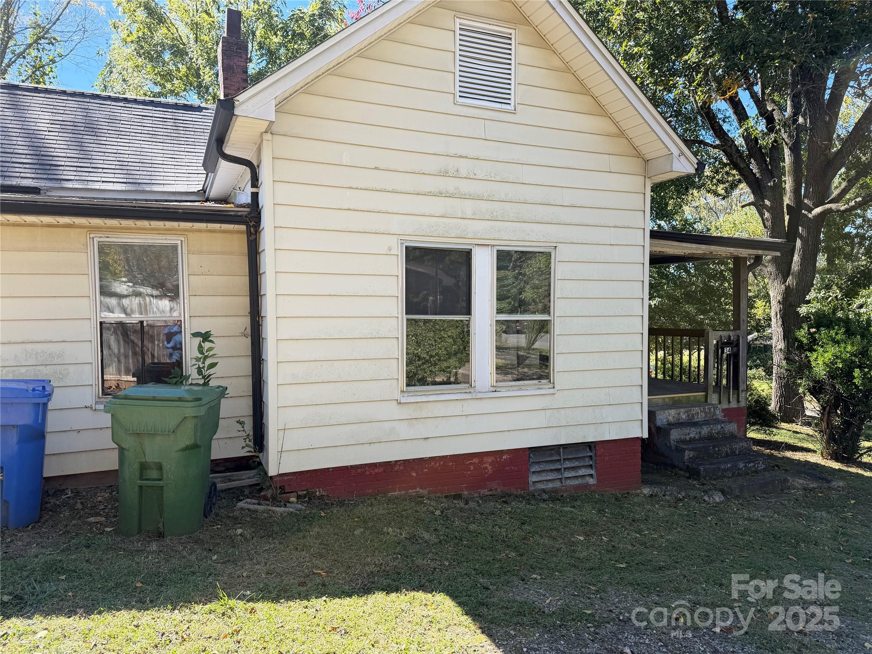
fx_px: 605
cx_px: 436
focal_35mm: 24
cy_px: 327
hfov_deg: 71.6
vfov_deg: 56.8
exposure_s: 1/822
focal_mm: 6.76
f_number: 1.78
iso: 80
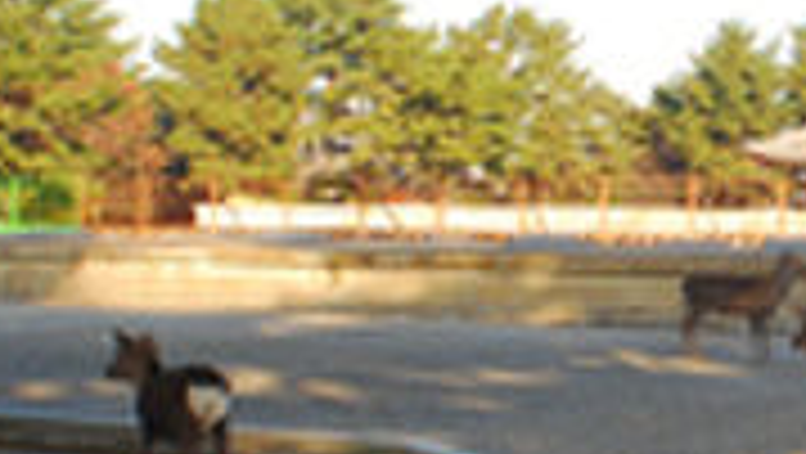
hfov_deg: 18.4
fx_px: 2438
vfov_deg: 10.7
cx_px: 752
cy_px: 240
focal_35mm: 114
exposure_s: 1/125
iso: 100
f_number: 5.6
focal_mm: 20
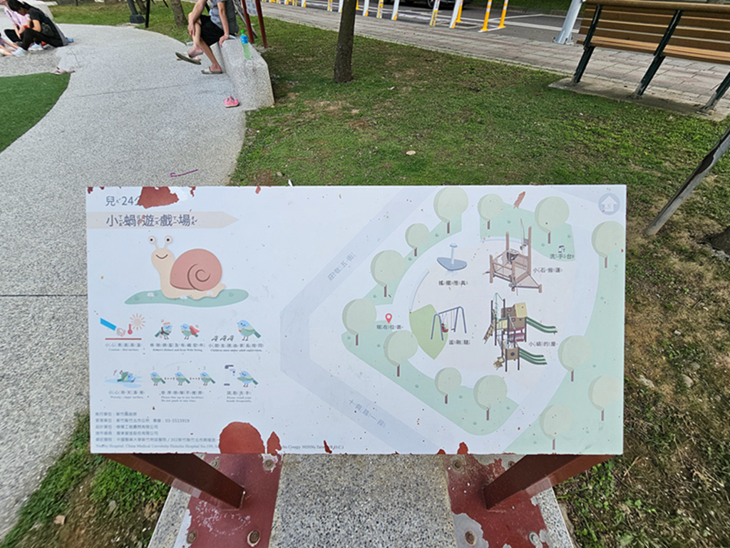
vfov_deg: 89.9
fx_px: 274
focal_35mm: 13
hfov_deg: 106.2
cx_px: 365
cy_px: 274
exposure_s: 1/818
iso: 50
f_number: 2.2
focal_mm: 2.2
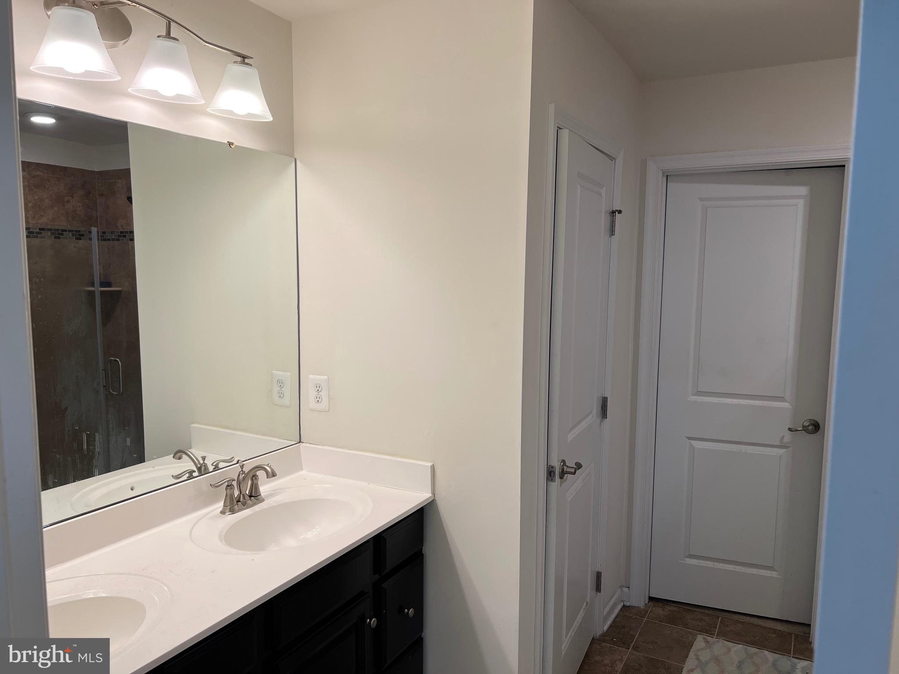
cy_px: 337
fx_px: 675
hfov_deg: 67.3
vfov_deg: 53.1
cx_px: 450
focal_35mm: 26
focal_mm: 5.7
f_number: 1.5
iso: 32
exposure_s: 1/120
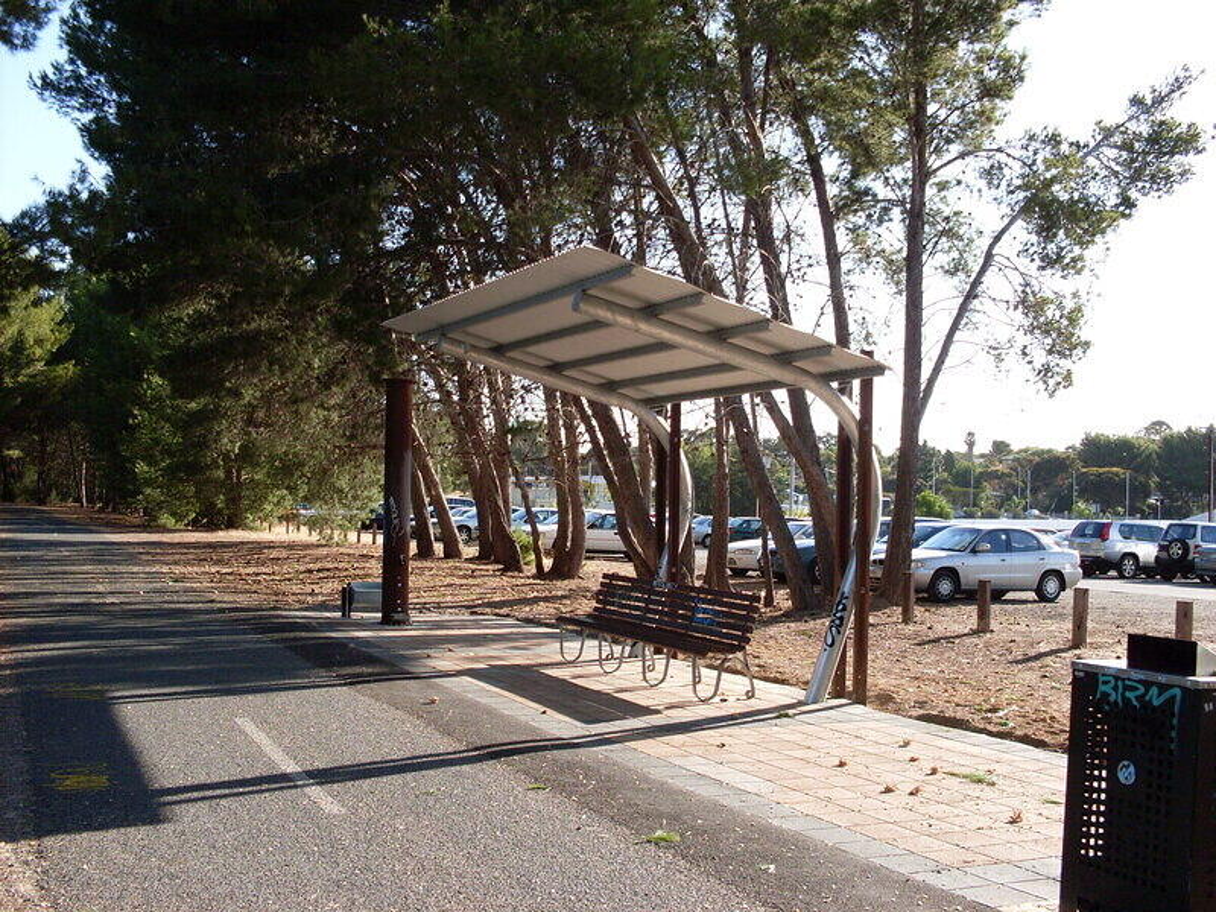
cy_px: 456
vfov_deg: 37.7
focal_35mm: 38
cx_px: 608
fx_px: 1335
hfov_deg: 49.0
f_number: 2.8
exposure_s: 1/500
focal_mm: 6.3
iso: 80
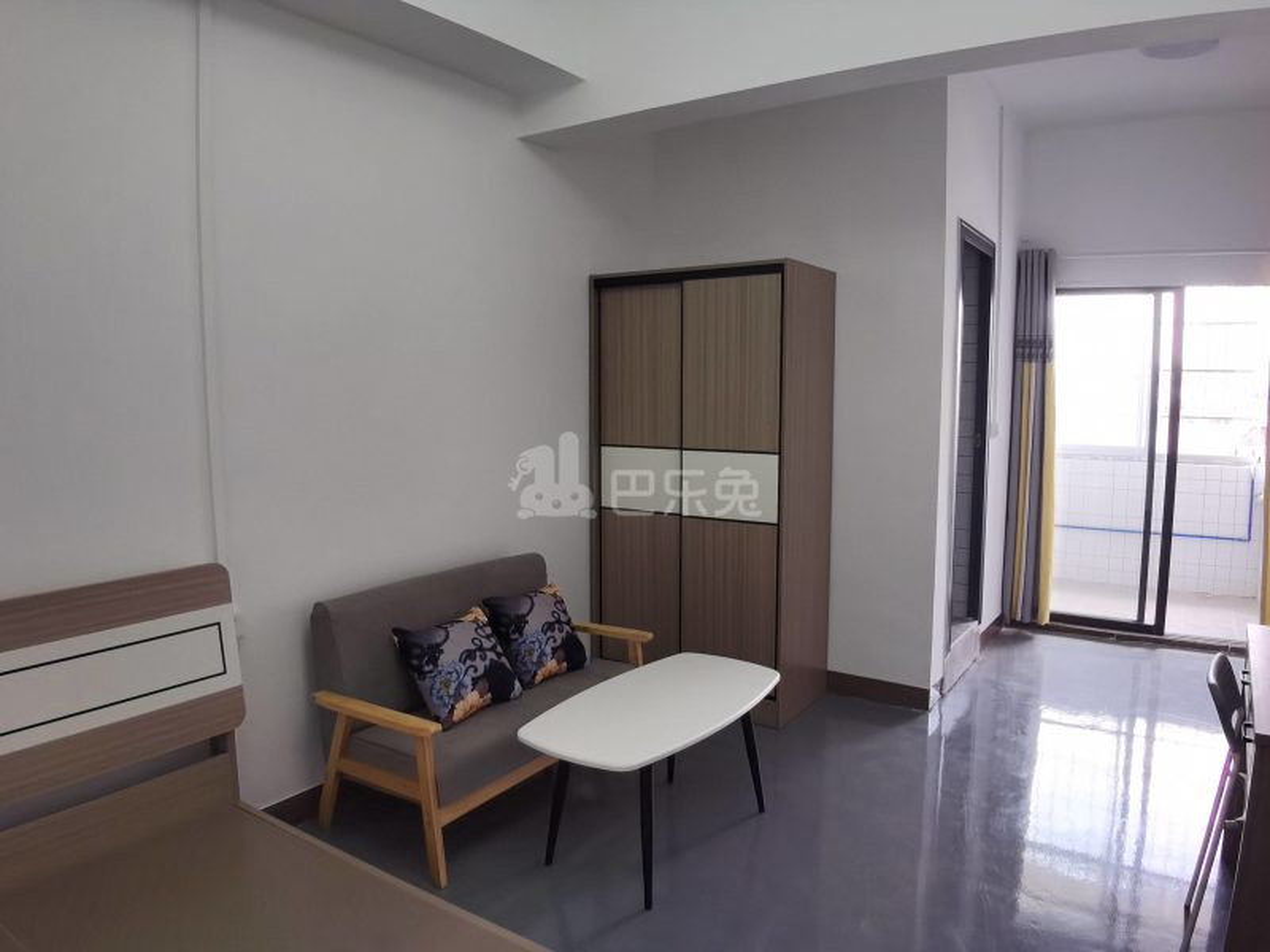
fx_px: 697
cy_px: 476
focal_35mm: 19
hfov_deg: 84.7
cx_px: 635
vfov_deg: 68.7
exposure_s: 1/100
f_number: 2.2
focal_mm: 3.12
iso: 100
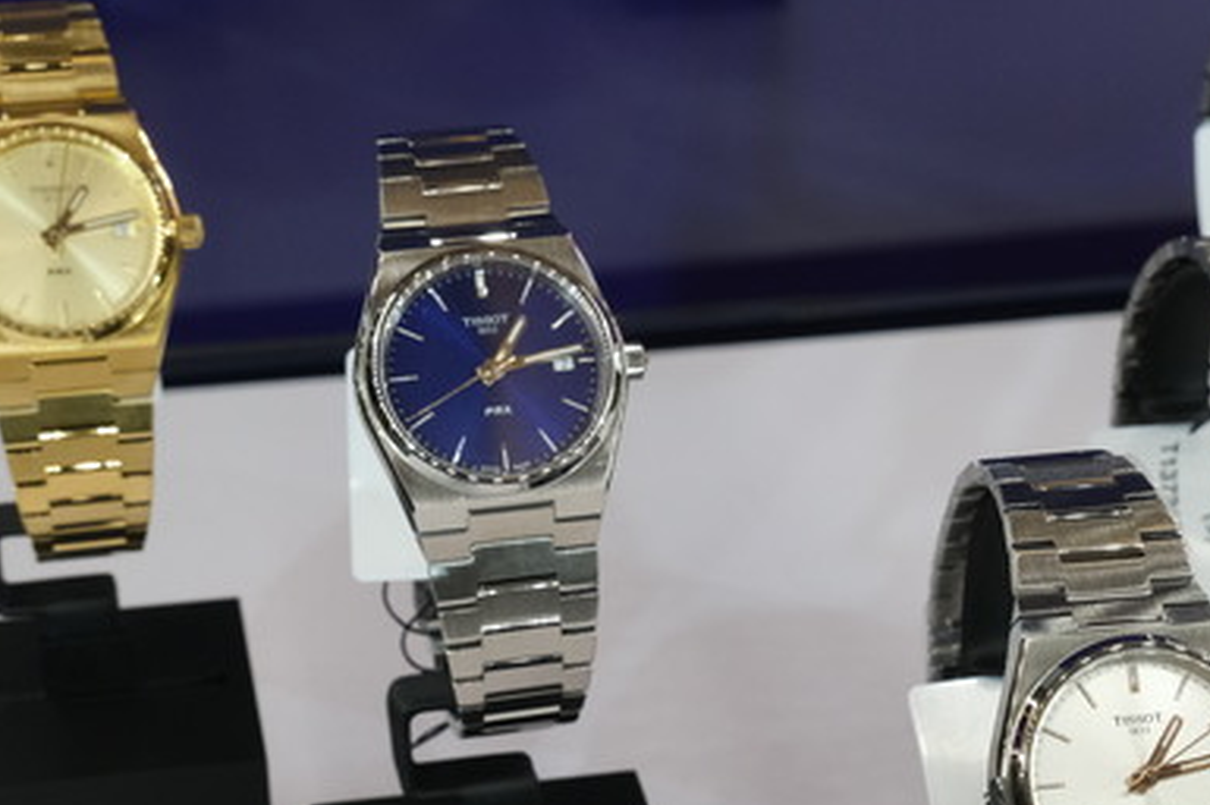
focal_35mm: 73
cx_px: 776
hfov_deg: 27.6
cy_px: 626
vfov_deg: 18.5
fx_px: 2451
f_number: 9
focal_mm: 26
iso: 1600
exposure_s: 1/160
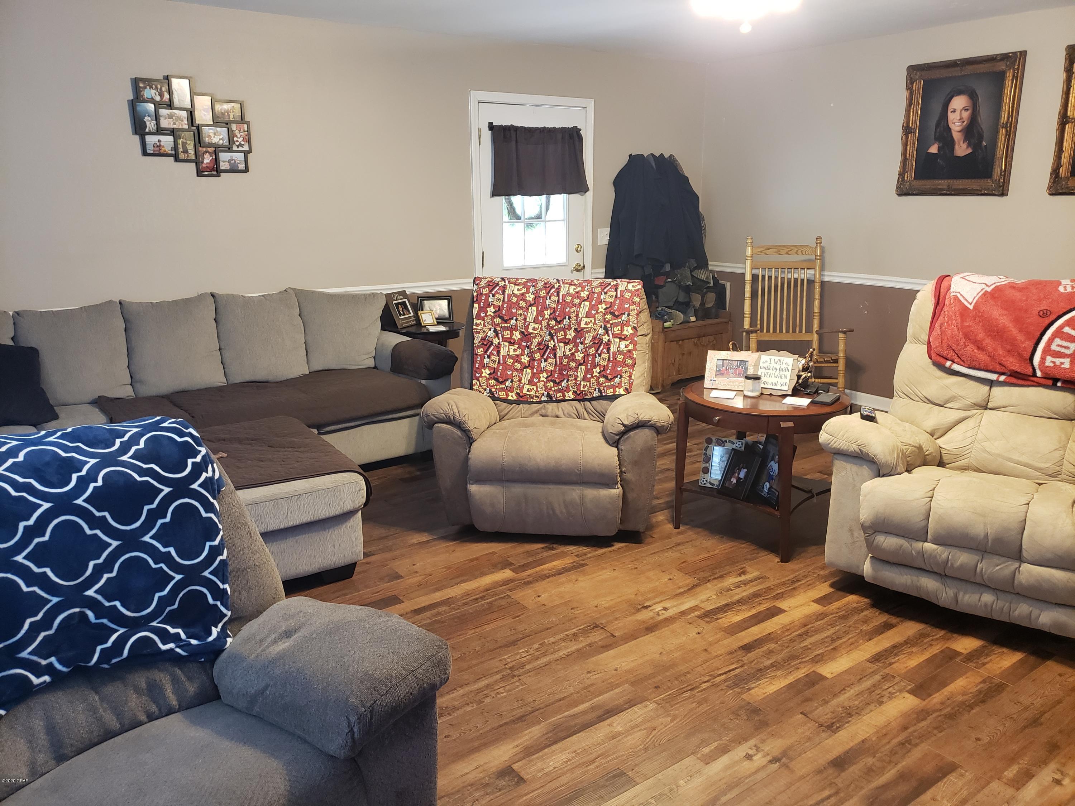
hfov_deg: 67.3
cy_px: 403
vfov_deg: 53.1
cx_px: 538
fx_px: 807
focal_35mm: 26
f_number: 1.5
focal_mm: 4.3
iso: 250
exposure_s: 1/20
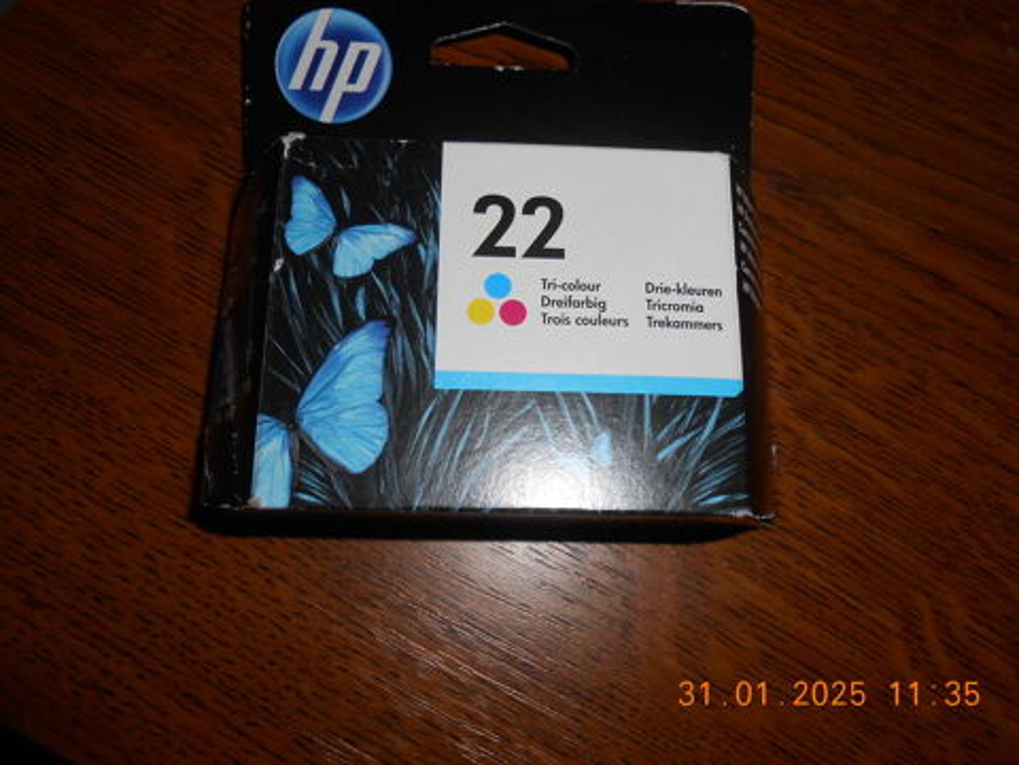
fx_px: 765
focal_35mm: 26
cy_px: 382
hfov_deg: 67.3
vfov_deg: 53.1
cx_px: 510
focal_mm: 4.6
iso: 80
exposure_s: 1/25
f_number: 11.5
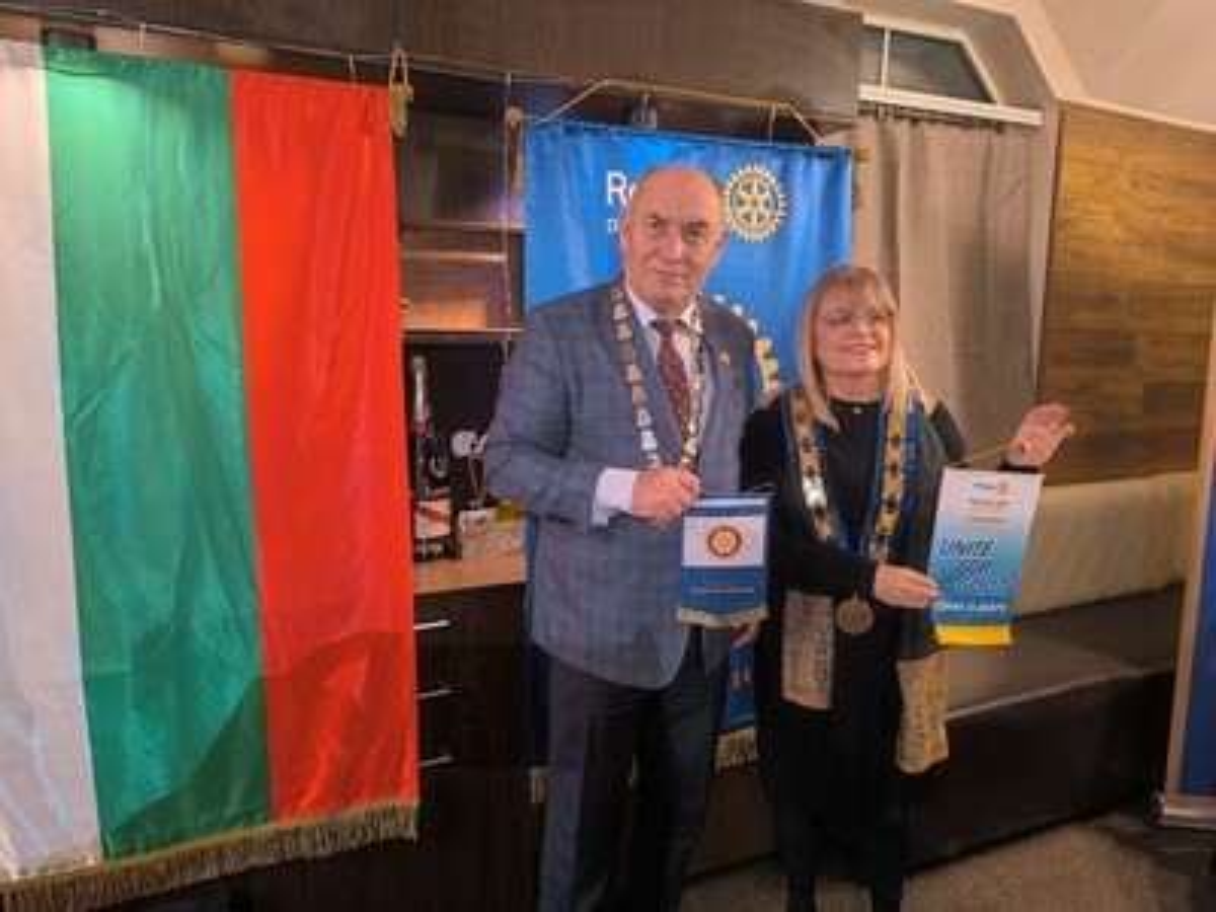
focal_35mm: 23
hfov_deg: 73.9
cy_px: 456
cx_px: 608
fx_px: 808
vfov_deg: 58.9
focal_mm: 6.14
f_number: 1.65
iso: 2000
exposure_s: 1/20
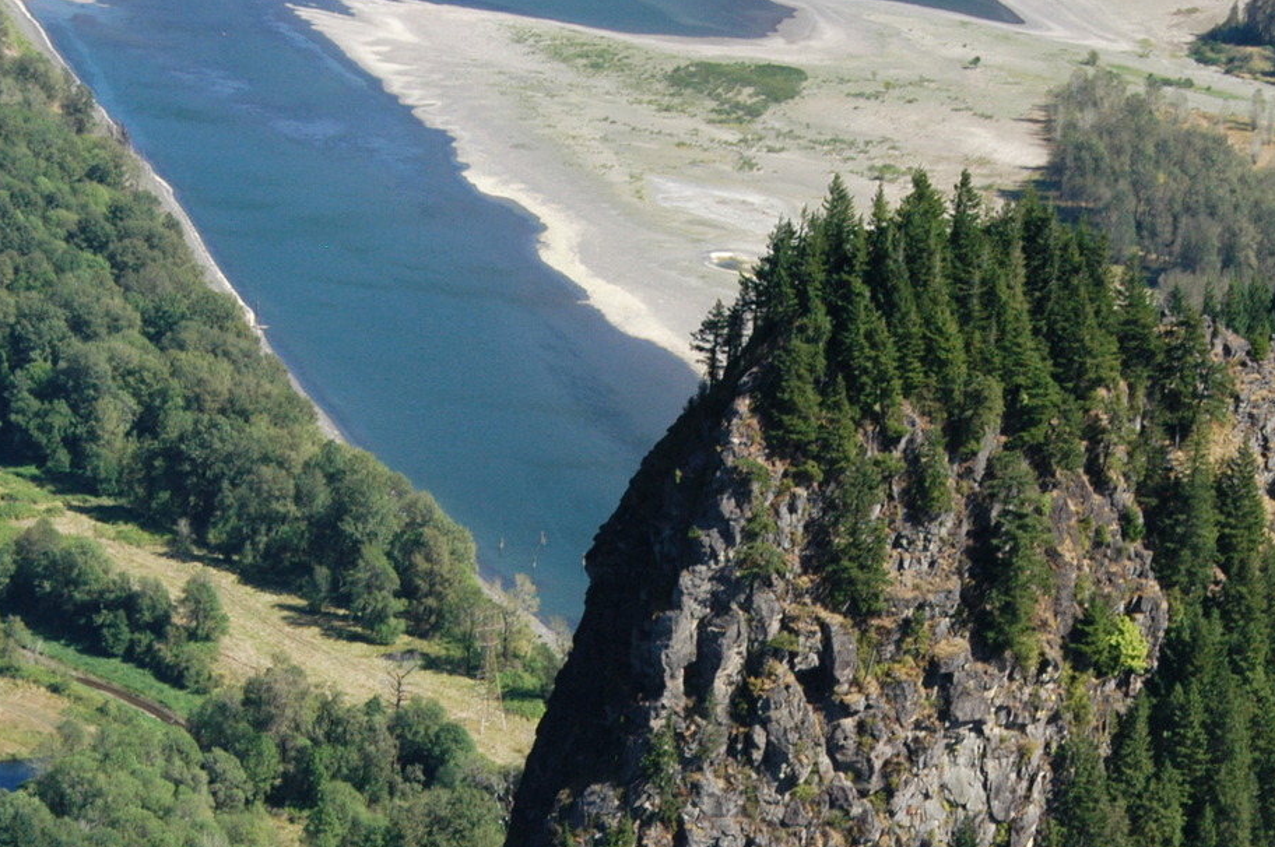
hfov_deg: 16.4
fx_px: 4422
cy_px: 923
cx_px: 898
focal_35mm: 125
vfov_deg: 10.8
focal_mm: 38
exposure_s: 1/320
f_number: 9
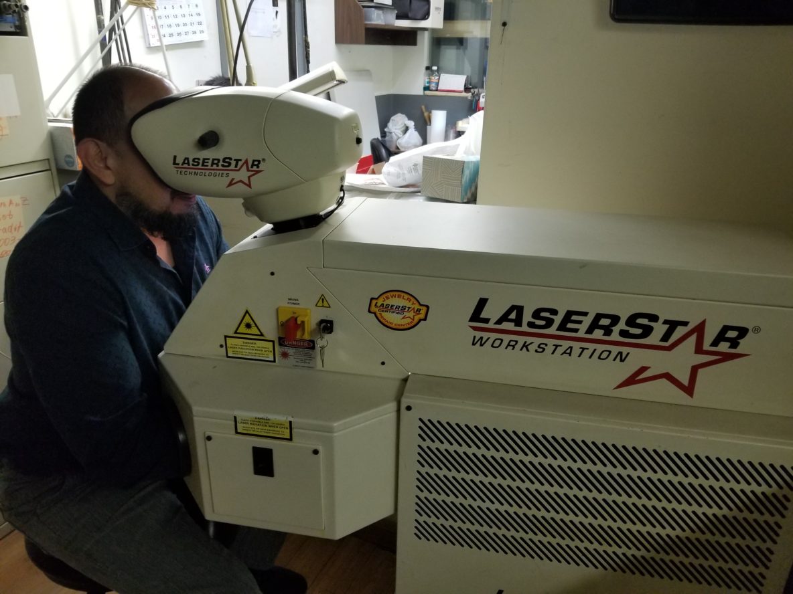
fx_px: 596
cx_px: 396
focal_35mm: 26
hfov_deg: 67.3
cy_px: 297
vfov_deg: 53.1
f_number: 1.7
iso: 160
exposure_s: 1/30
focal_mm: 4.25
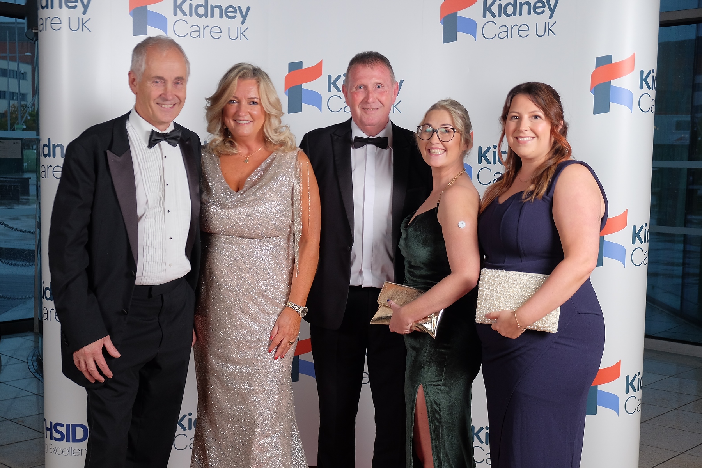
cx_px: 351
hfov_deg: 40.3
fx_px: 955
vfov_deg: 27.5
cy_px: 234
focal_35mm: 49
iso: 400
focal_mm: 32.9
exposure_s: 1/180
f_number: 4
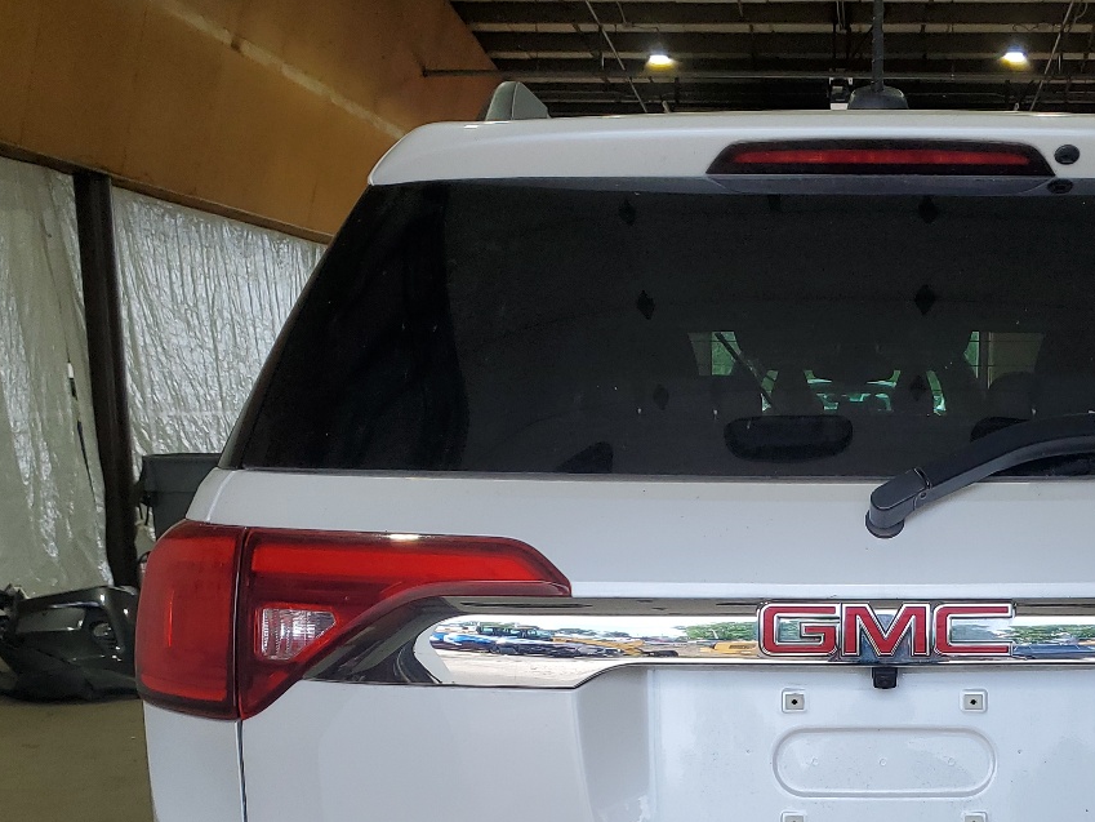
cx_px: 845
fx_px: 1550
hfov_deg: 37.8
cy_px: 712
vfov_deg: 28.7
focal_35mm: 49
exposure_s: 1/303
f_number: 1.5
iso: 50
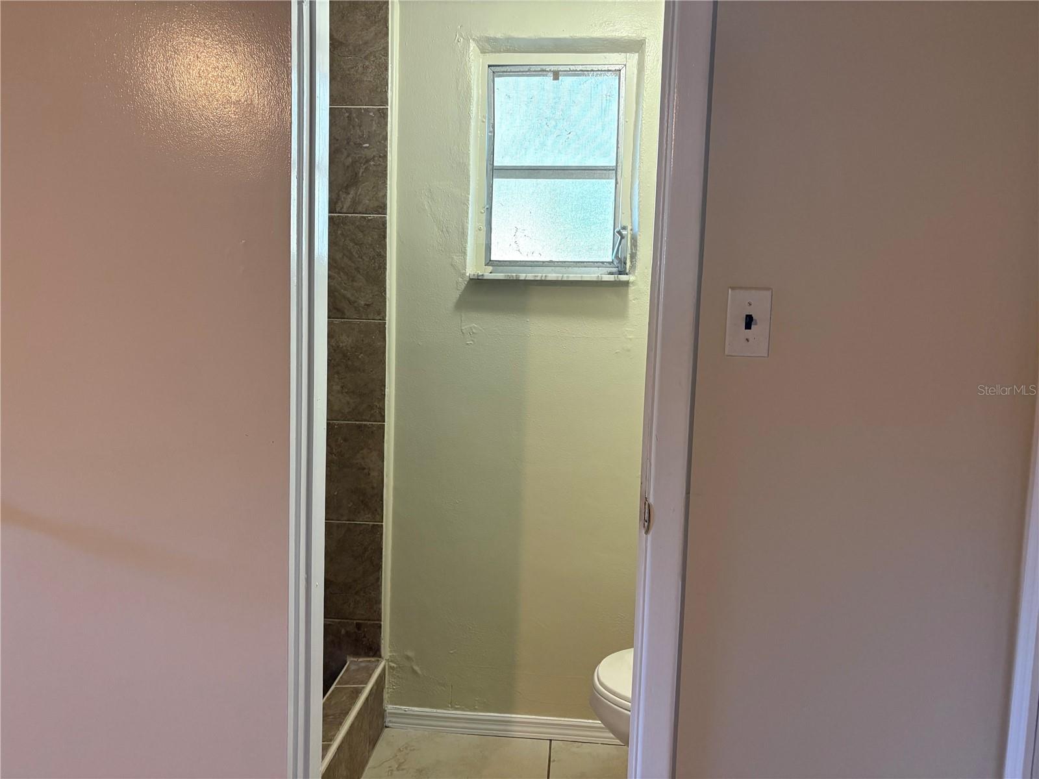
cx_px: 520
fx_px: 780
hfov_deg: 67.3
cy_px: 390
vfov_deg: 53.1
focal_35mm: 26
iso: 250
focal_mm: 5.96
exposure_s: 1/60
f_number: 1.6
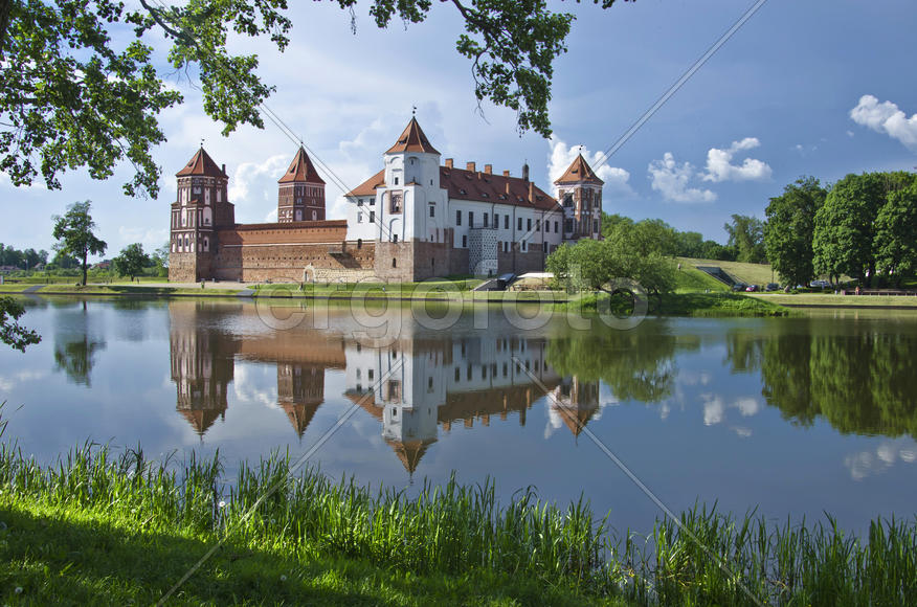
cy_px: 304
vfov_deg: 35.3
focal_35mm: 38
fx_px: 953
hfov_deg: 51.4
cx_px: 458
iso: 160
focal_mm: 25
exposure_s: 1/320
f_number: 9
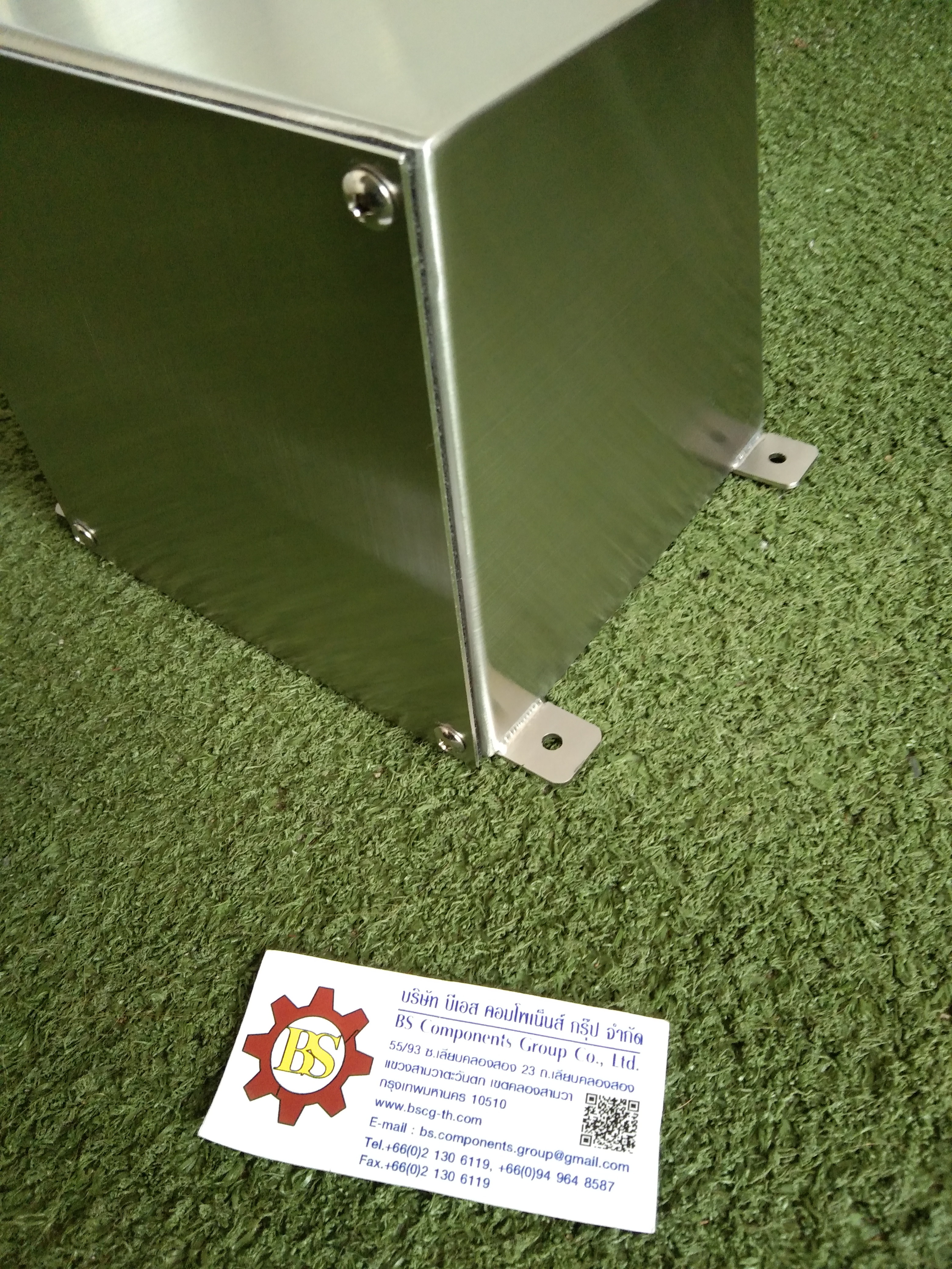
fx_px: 1100
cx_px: 476
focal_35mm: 30
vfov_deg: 60.0
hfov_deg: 46.8
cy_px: 634
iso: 413
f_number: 2.2
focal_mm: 3.65
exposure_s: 1/33
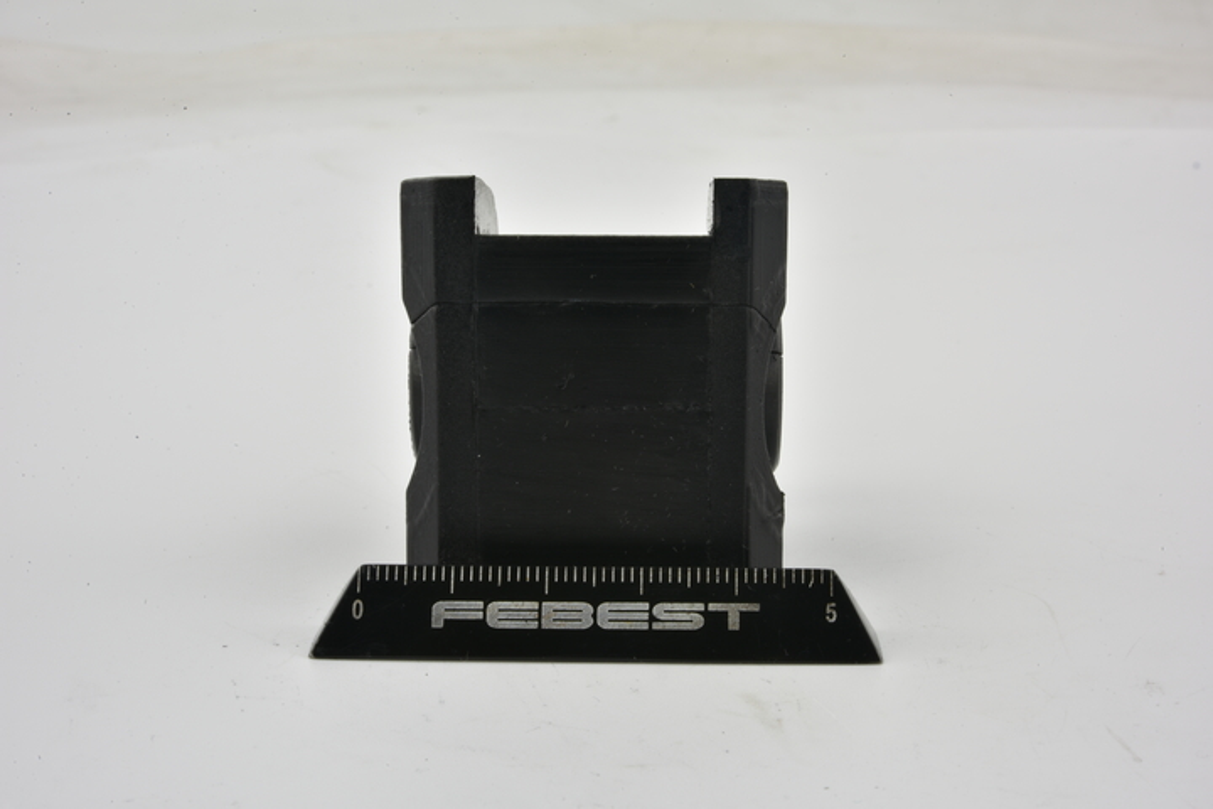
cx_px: 606
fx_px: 2022
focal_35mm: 60
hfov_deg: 33.4
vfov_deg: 22.6
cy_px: 404
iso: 64
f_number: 32
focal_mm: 60
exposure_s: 1/2.5
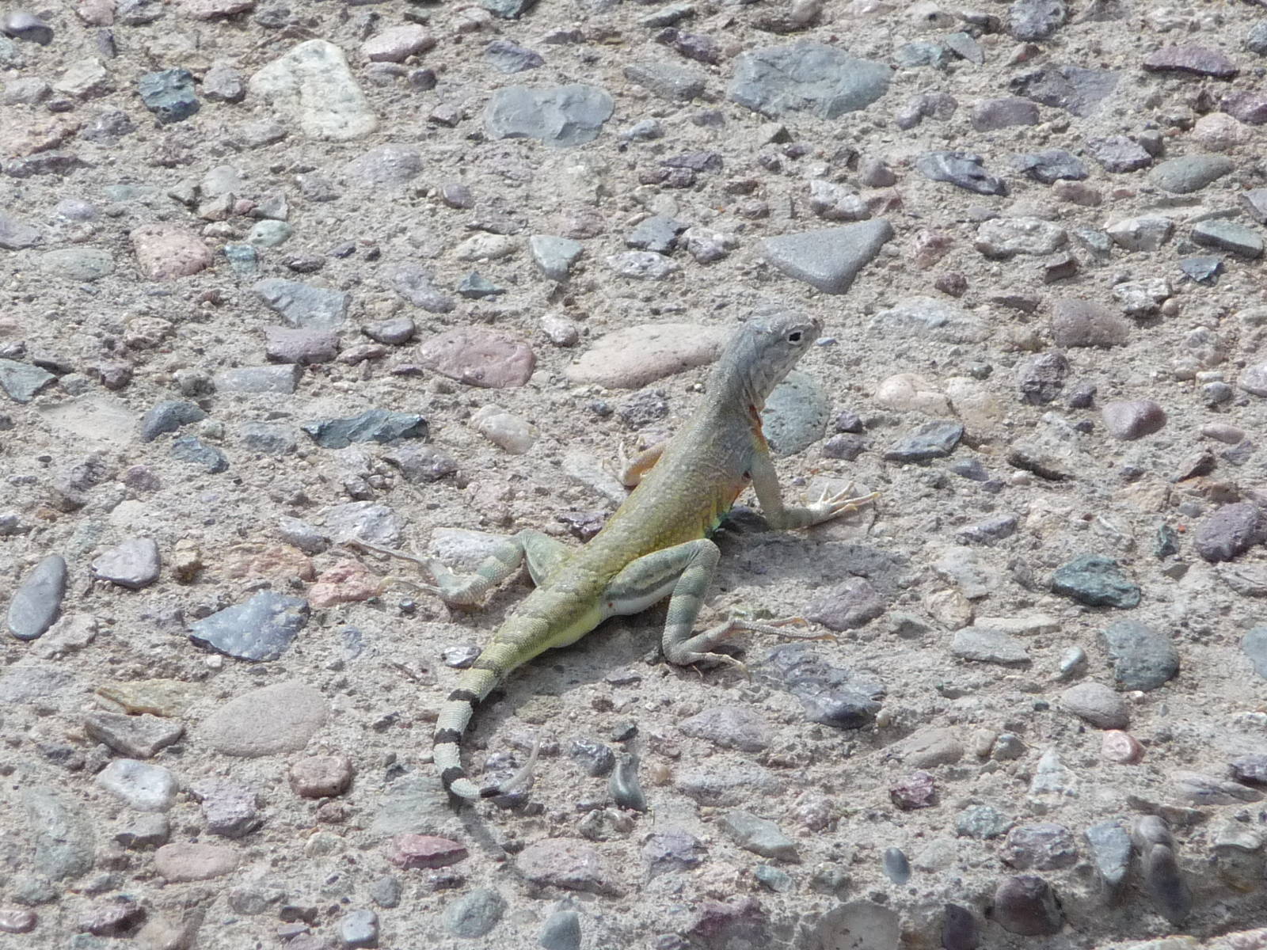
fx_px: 17276
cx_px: 634
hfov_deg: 4.2
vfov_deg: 3.2
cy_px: 475
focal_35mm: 472
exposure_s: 1/500
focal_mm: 47
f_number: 4.9
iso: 160
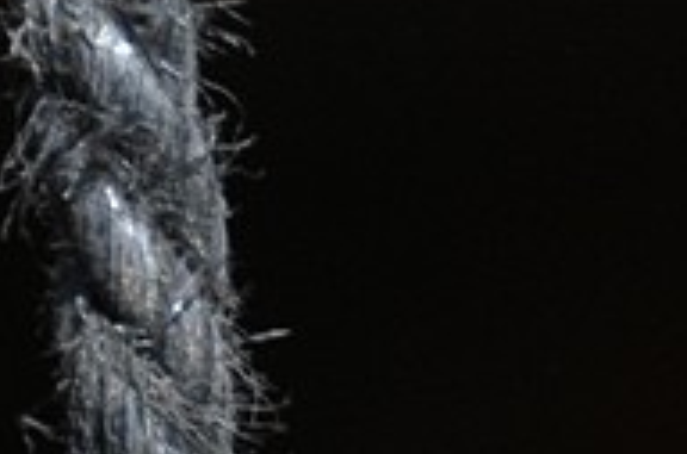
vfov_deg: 0.5
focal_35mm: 3015
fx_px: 57394
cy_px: 404
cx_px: 1975
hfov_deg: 0.7
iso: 640
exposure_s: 1/500
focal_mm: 320
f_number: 6.3
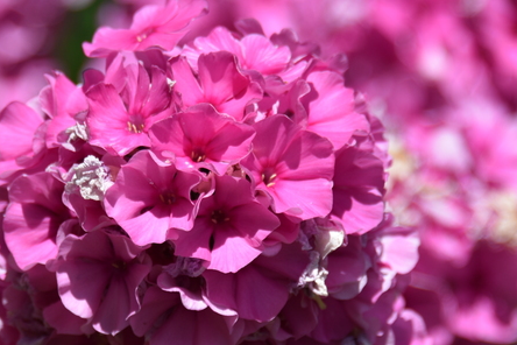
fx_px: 12421
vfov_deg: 1.6
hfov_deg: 2.4
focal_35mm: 865
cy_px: 227
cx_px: 274
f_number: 6.3
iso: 100
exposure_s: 1/640
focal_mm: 300
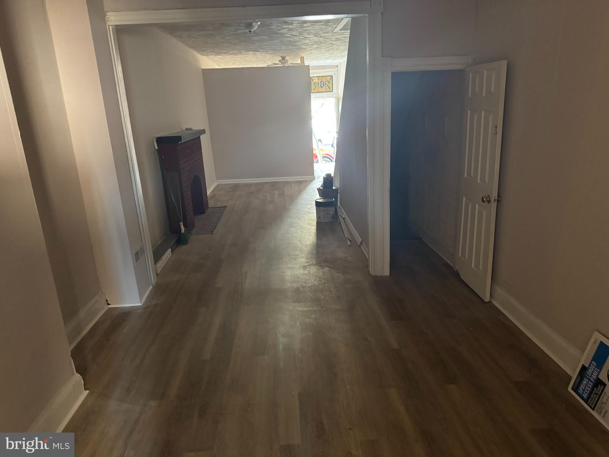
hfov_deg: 71.6
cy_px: 228
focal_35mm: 24
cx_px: 304
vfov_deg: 56.8
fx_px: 422
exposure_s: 1/40
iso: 1000
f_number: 1.78
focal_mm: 6.76
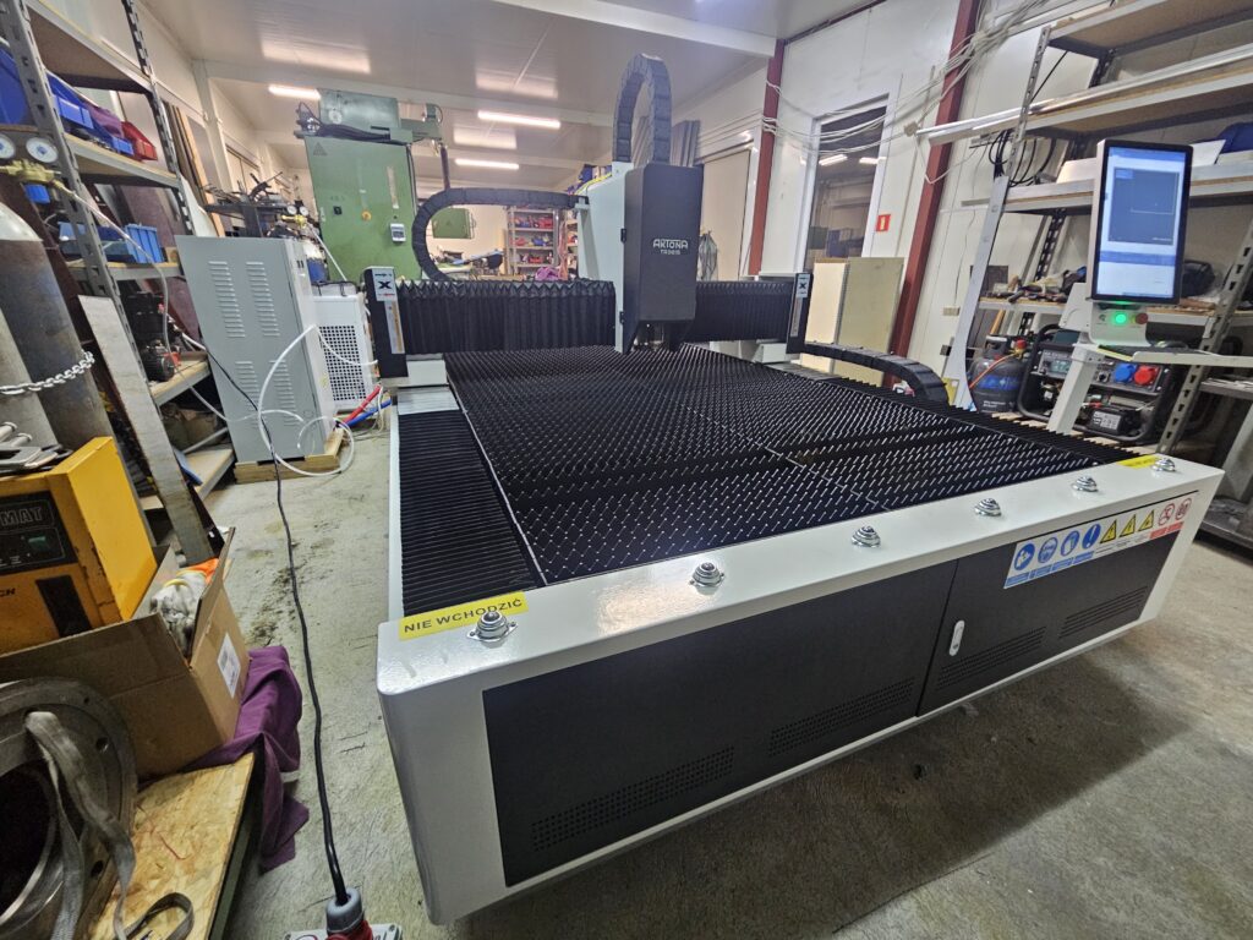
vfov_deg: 89.9
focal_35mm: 13
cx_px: 626
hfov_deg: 106.2
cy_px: 470
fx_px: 471
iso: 320
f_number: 2.2
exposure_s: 1/33.3
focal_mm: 2.2
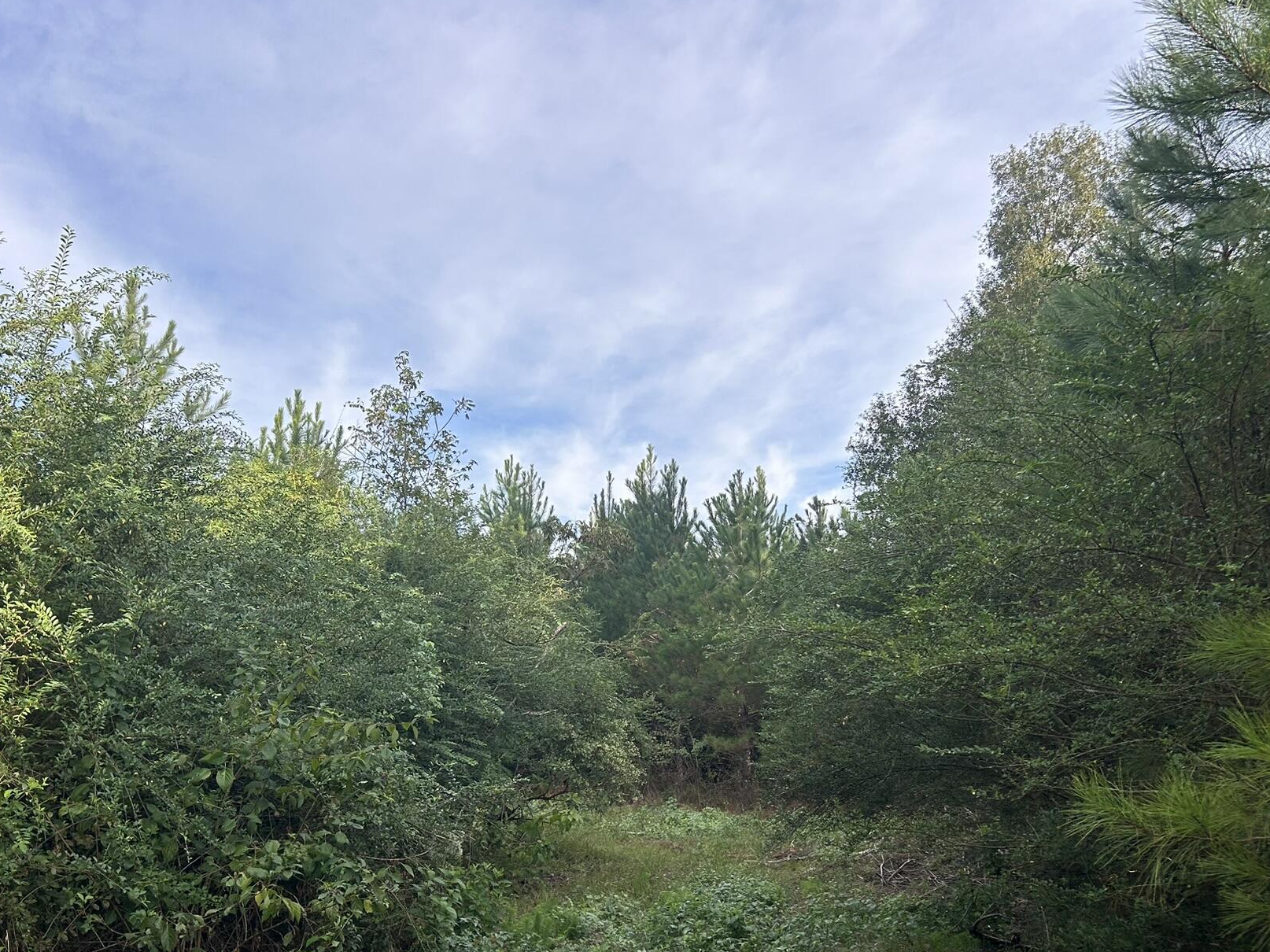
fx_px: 1211
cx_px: 621
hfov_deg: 55.4
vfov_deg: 42.7
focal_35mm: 33
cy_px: 584
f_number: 1.5
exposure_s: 1/1972
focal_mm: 5.7
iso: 50
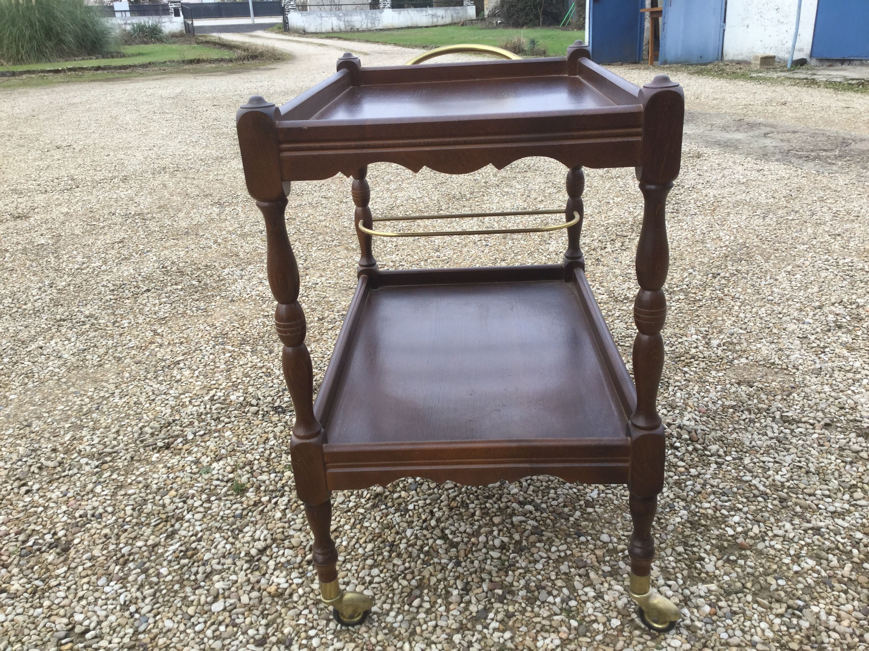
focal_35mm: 31
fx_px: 778
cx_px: 434
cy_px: 326
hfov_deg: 58.4
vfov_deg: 45.4
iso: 25
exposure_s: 1/123
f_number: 2.4
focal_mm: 3.3
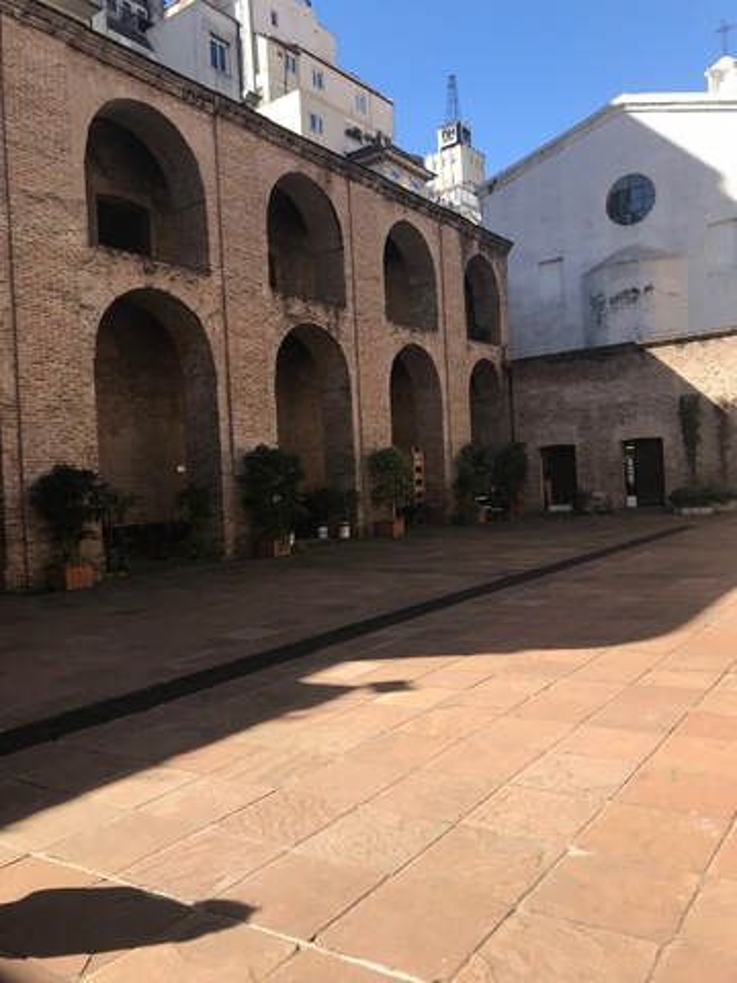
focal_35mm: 28
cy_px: 492
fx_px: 795
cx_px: 368
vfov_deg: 63.4
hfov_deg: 49.7
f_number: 1.8
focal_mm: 3.99
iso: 20
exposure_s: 1/736
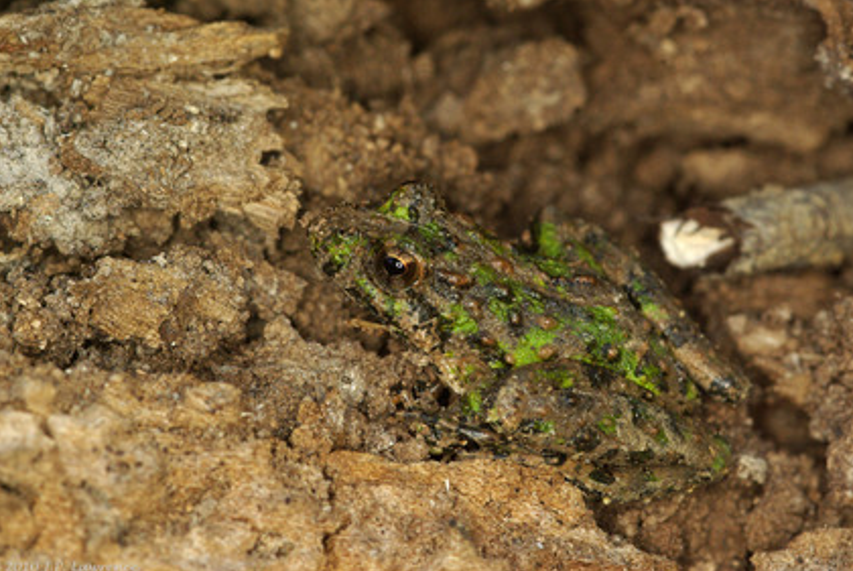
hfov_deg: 10.9
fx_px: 4450
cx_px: 485
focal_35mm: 188
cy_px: 239
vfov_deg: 7.3
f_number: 11
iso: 400
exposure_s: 1/125
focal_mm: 105
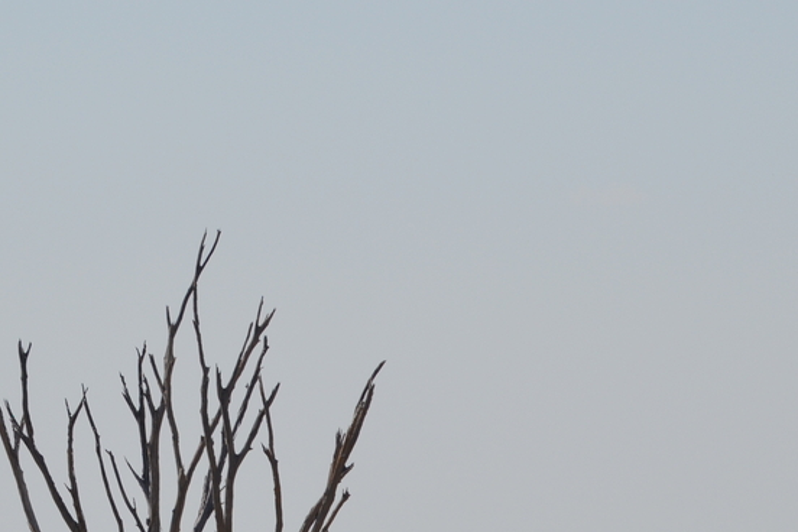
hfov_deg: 3.0
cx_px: 607
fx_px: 15009
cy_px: 603
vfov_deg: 2.0
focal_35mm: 677
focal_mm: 195
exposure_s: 1/800
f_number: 7.1
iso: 200
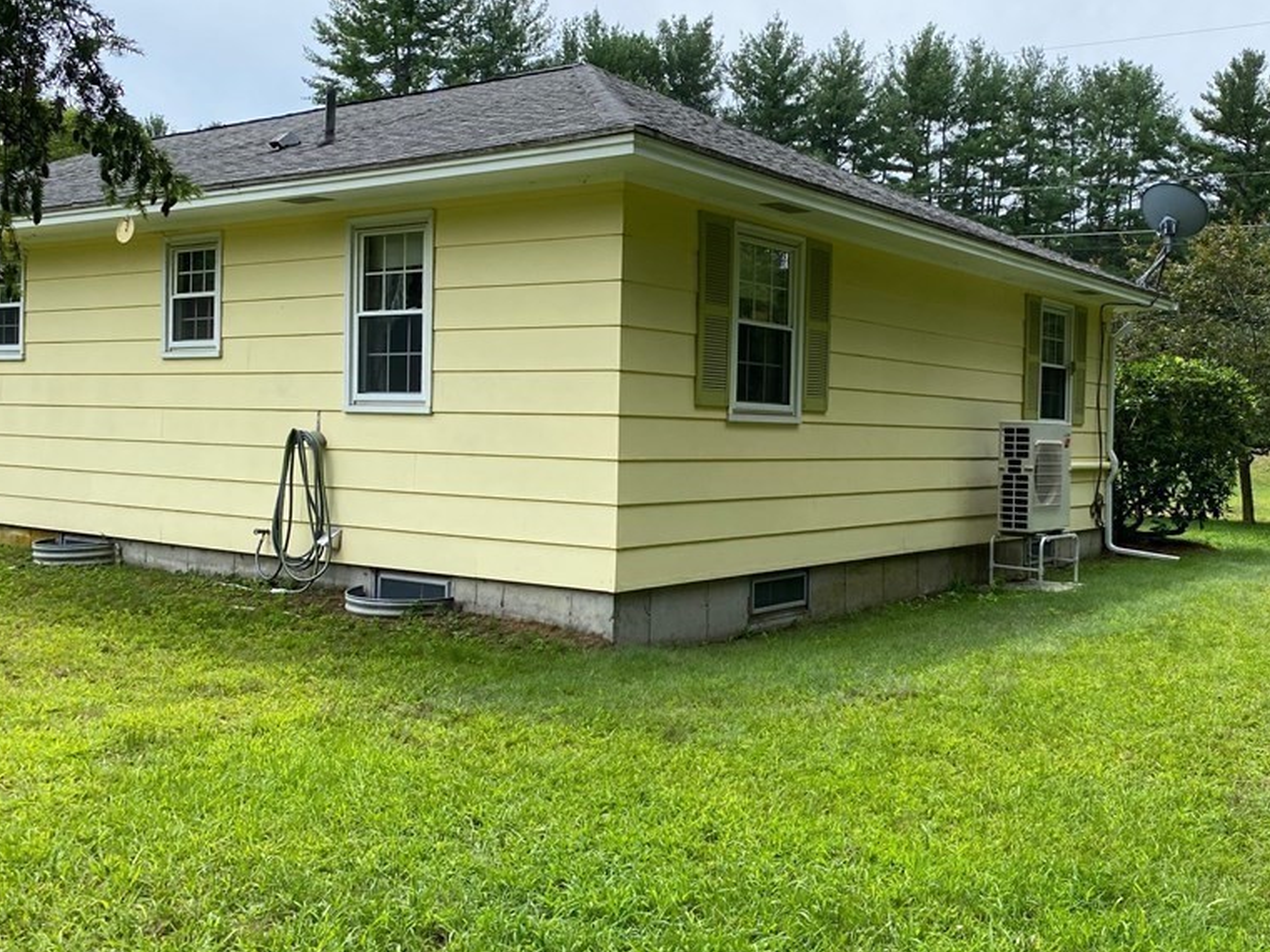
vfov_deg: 40.7
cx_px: 806
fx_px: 1284
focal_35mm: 35
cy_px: 450
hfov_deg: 52.0
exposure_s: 1/1346
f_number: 1.8
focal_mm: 4.25
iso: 32
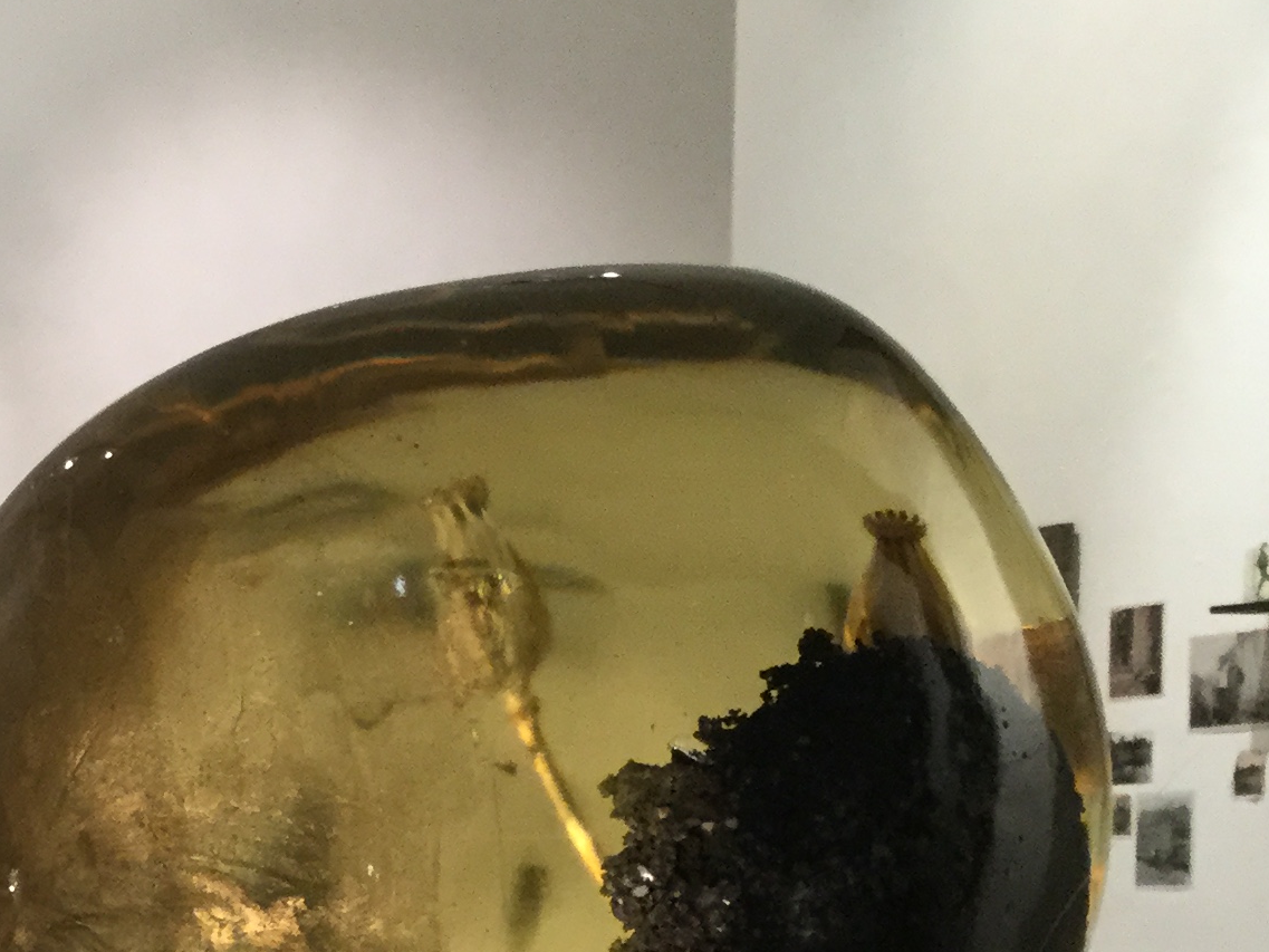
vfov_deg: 16.2
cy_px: 1012
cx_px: -308
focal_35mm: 89
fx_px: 3263
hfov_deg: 20.4
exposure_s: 1/33
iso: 125
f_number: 2.4
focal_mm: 3.3
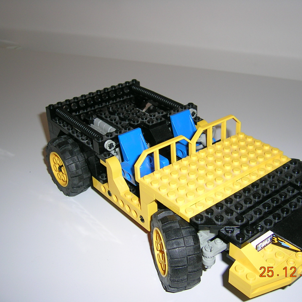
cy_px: 150
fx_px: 415
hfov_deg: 40.0
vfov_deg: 40.0
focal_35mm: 42
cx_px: 158
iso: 50
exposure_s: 1/60.1
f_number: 2.8
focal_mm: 5.4
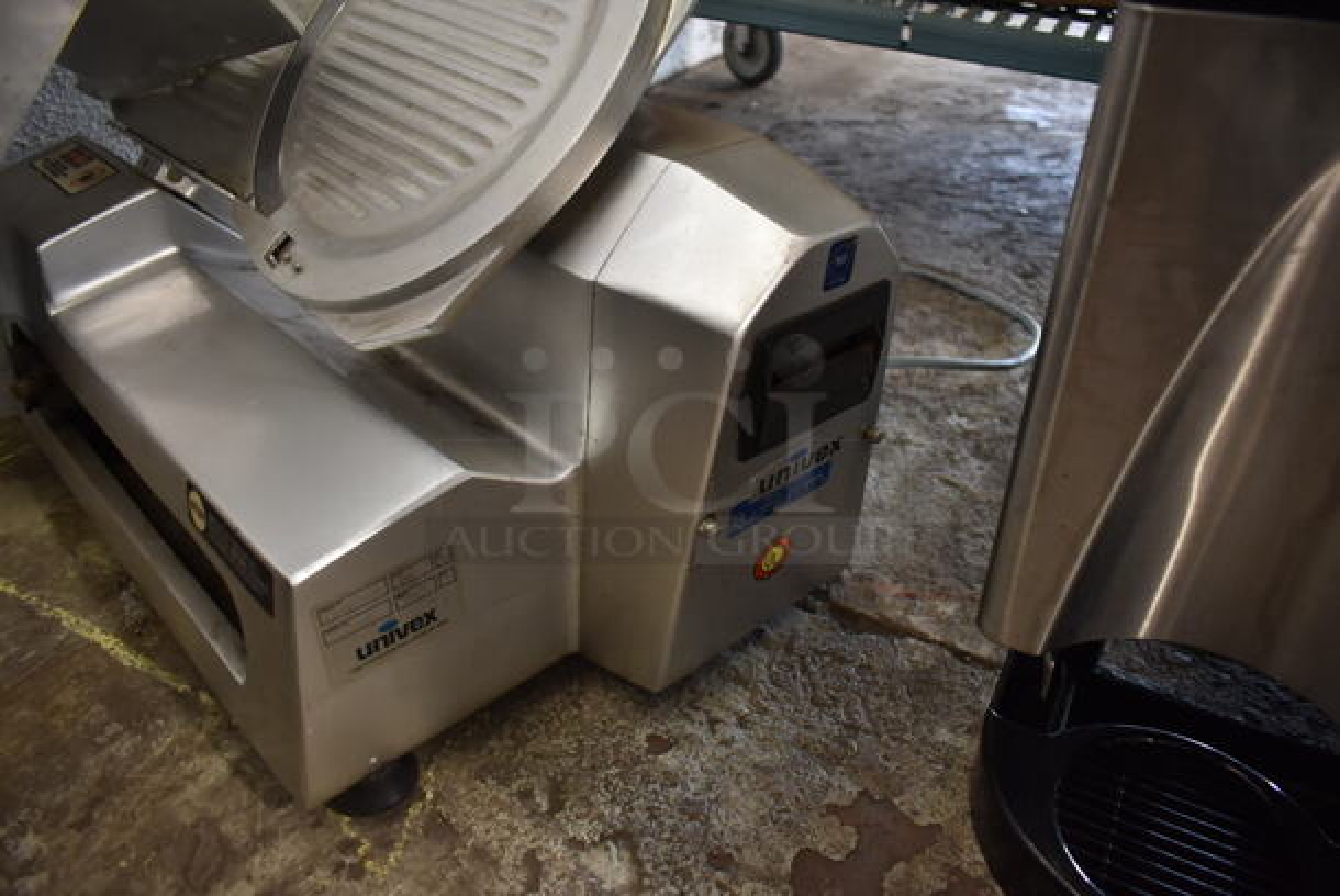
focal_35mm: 27
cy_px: 448
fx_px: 1006
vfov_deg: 48.0
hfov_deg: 67.3
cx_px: 670
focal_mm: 18
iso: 720
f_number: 3.5
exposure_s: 1/30
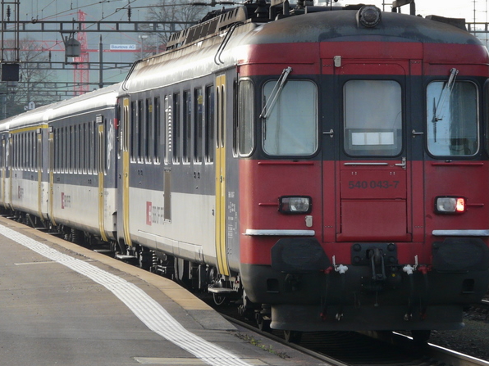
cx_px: 313
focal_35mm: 270
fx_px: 3814
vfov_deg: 5.5
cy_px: 125
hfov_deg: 7.3
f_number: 4
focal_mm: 26.4
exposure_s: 1/125
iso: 100
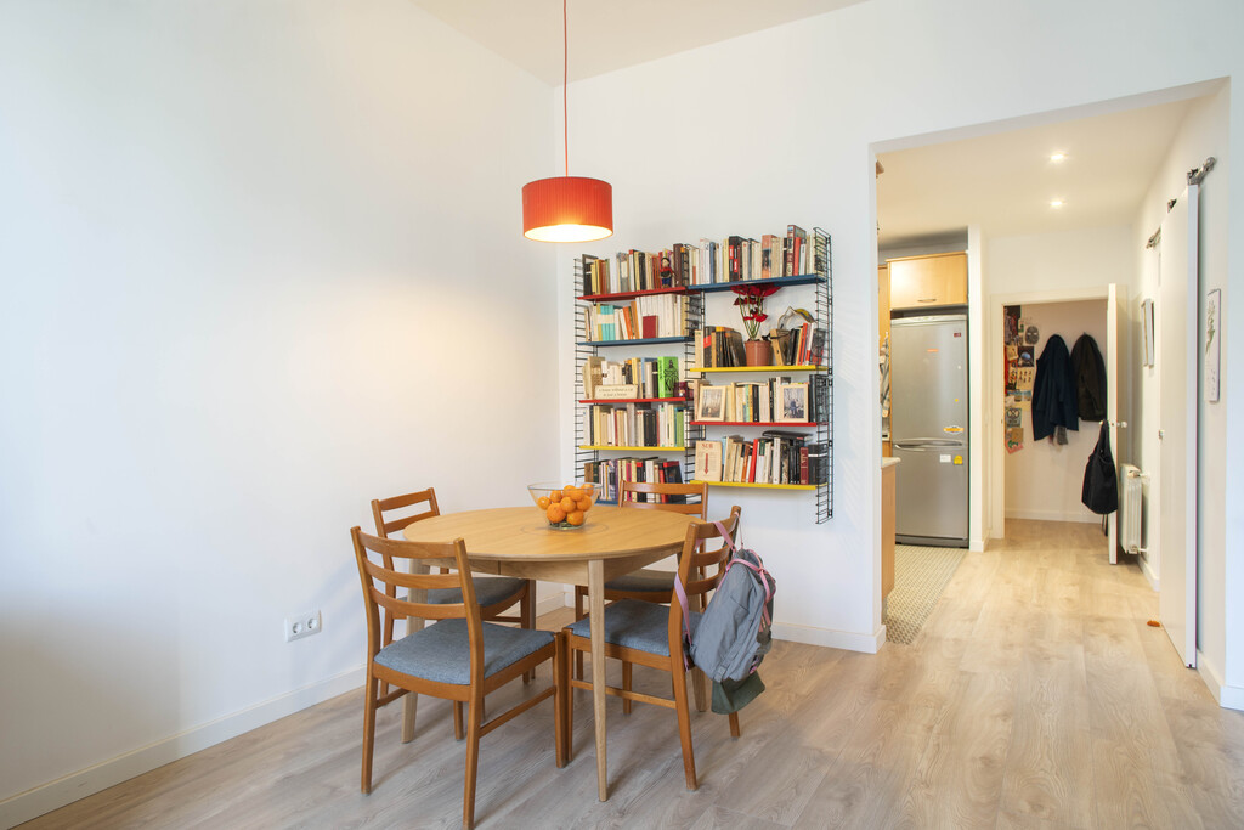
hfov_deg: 84.0
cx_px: 622
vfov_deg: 61.9
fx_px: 691
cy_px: 415
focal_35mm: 20
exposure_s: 1/4
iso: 200
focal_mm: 20
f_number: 5.6
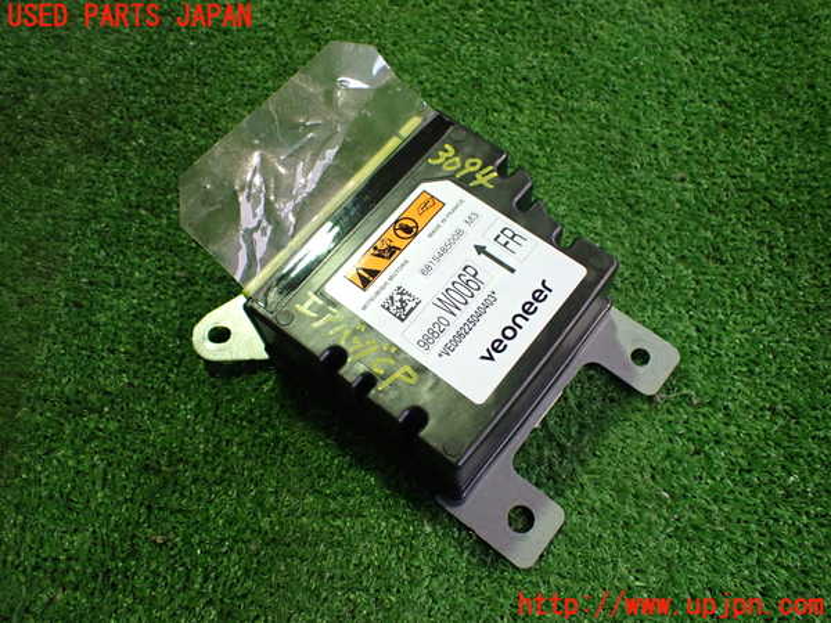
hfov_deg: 60.0
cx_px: 416
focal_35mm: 30
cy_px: 312
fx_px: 720
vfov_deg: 46.8
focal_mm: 5.4
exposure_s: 1/100
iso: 800
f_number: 2.3
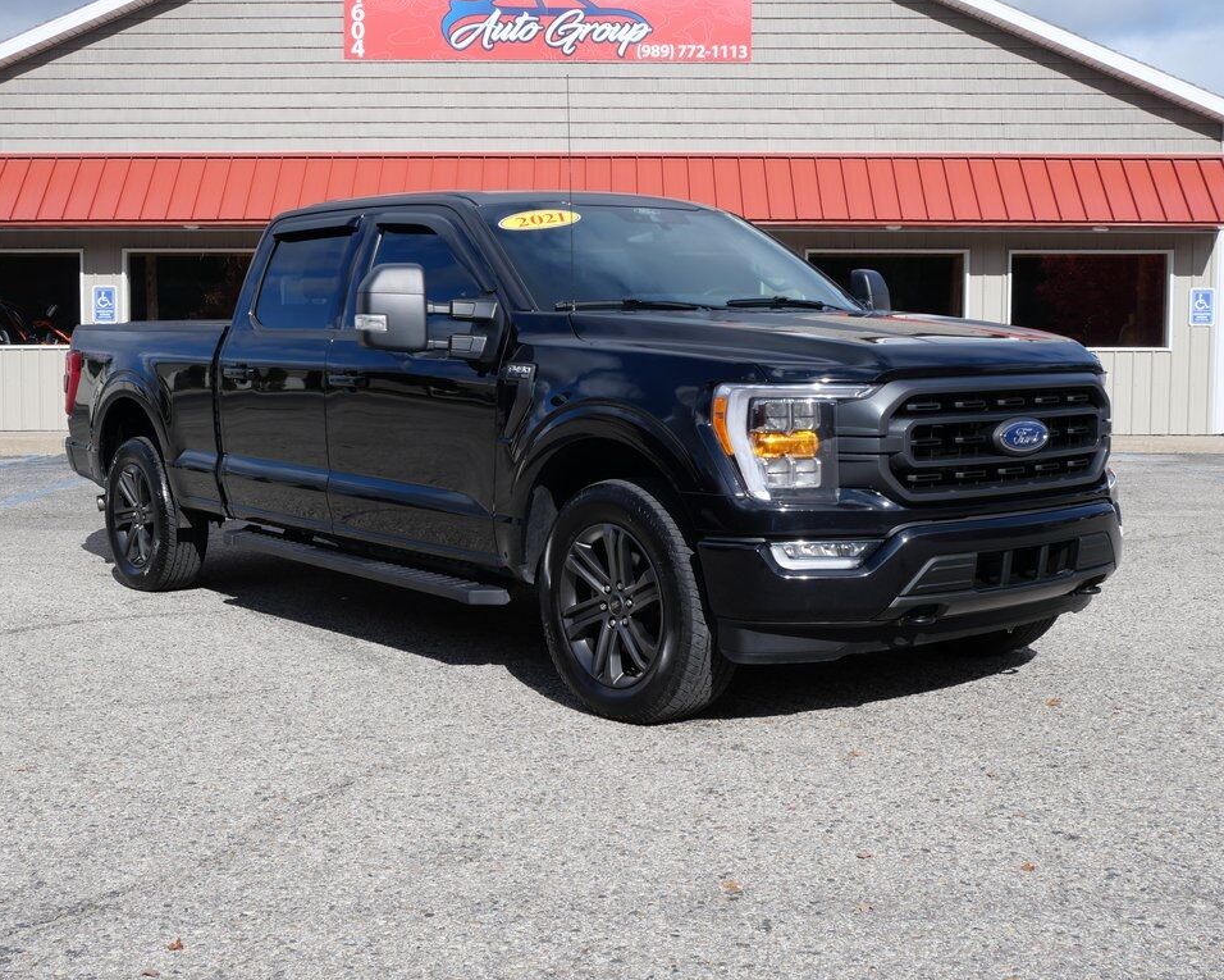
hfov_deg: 40.3
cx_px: 570
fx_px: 1667
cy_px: 489
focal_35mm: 46
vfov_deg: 32.8
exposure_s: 1/400
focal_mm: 22
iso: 200
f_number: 9
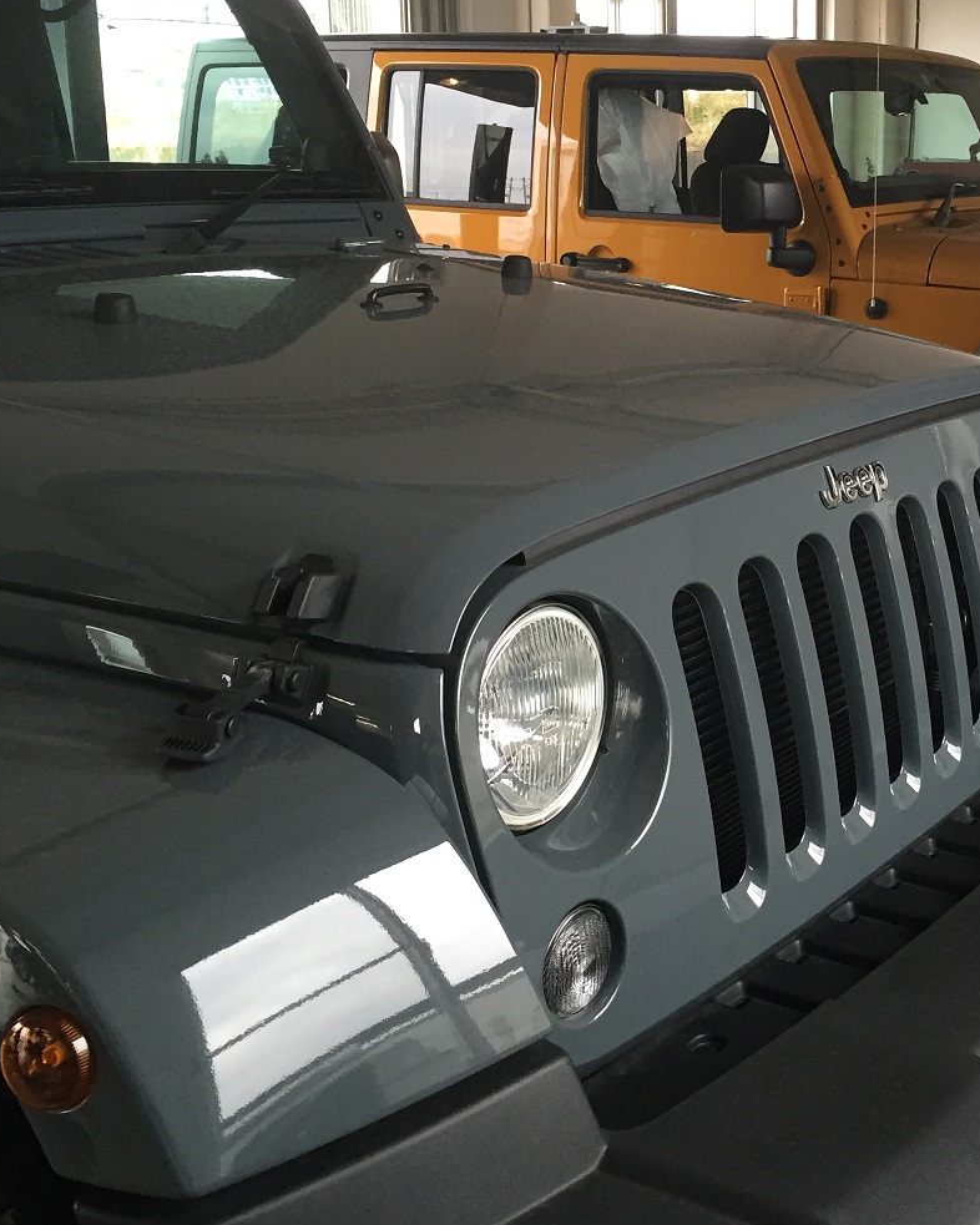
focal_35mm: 47
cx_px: 759
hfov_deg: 31.4
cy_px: 511
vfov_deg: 39.4
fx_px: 1705
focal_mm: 4.15
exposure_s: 1/30
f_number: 2.2
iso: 50
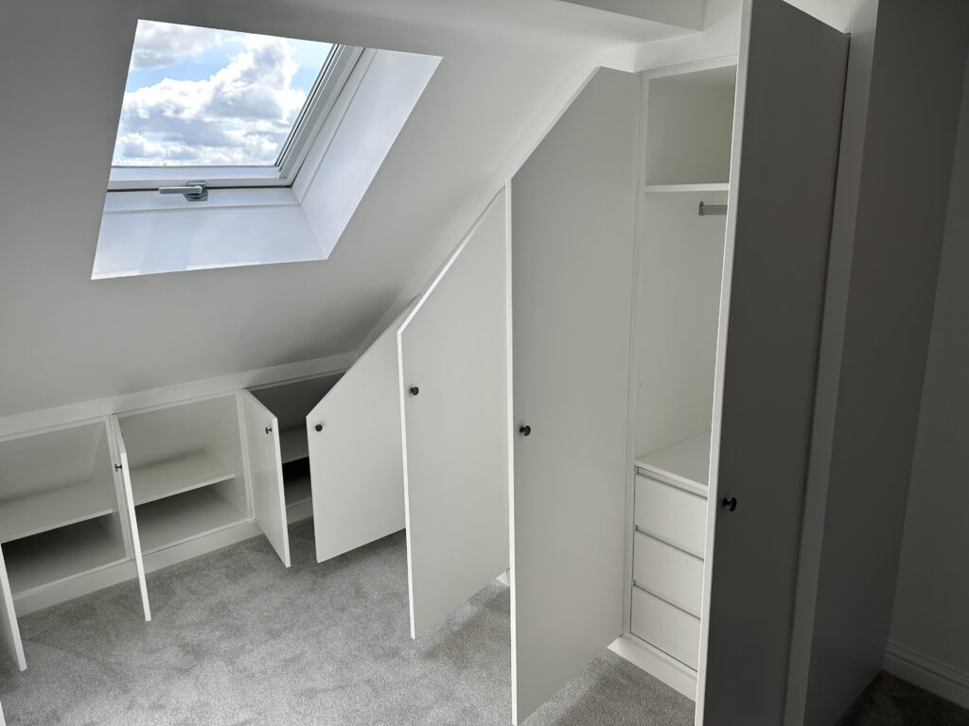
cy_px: 363
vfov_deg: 56.8
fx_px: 672
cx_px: 484
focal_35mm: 24
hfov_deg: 71.6
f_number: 1.78
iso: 80
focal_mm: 6.86
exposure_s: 1/663
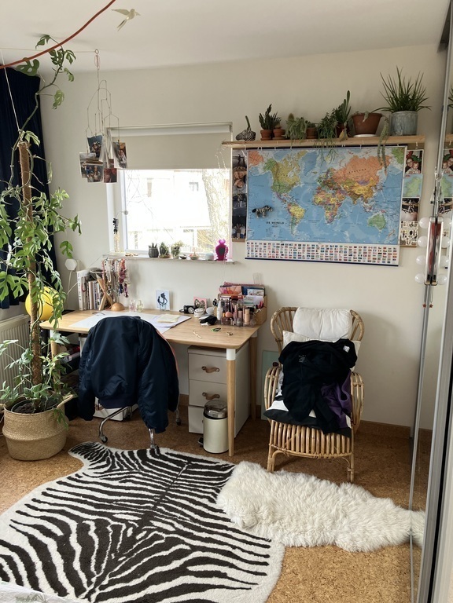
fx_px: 489
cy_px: 302
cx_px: 226
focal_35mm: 28
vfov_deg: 63.4
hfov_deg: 49.7
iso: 64
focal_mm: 3.99
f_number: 1.8
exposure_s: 1/121
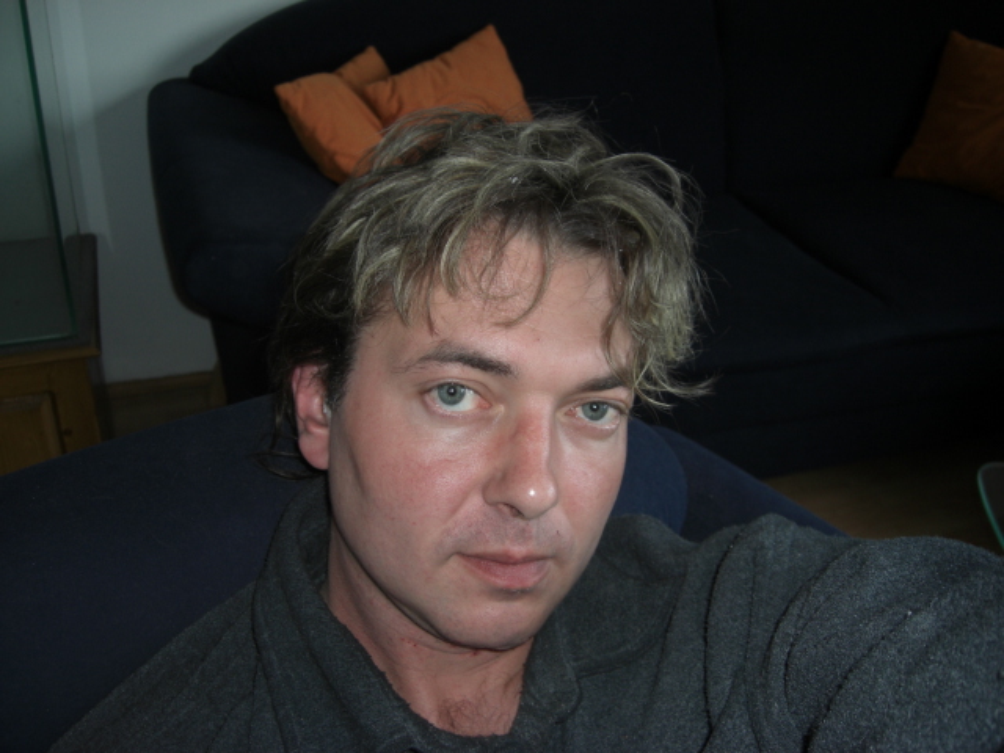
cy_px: 376
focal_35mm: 38
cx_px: 502
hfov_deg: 49.0
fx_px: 1102
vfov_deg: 37.7
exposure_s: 1/30
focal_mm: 7.9
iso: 100
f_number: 2.8
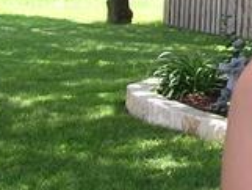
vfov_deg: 9.6
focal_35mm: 151
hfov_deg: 12.3
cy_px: -86
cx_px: 402
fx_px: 1100
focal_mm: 5.8
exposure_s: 1/156
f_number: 2.8
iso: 100
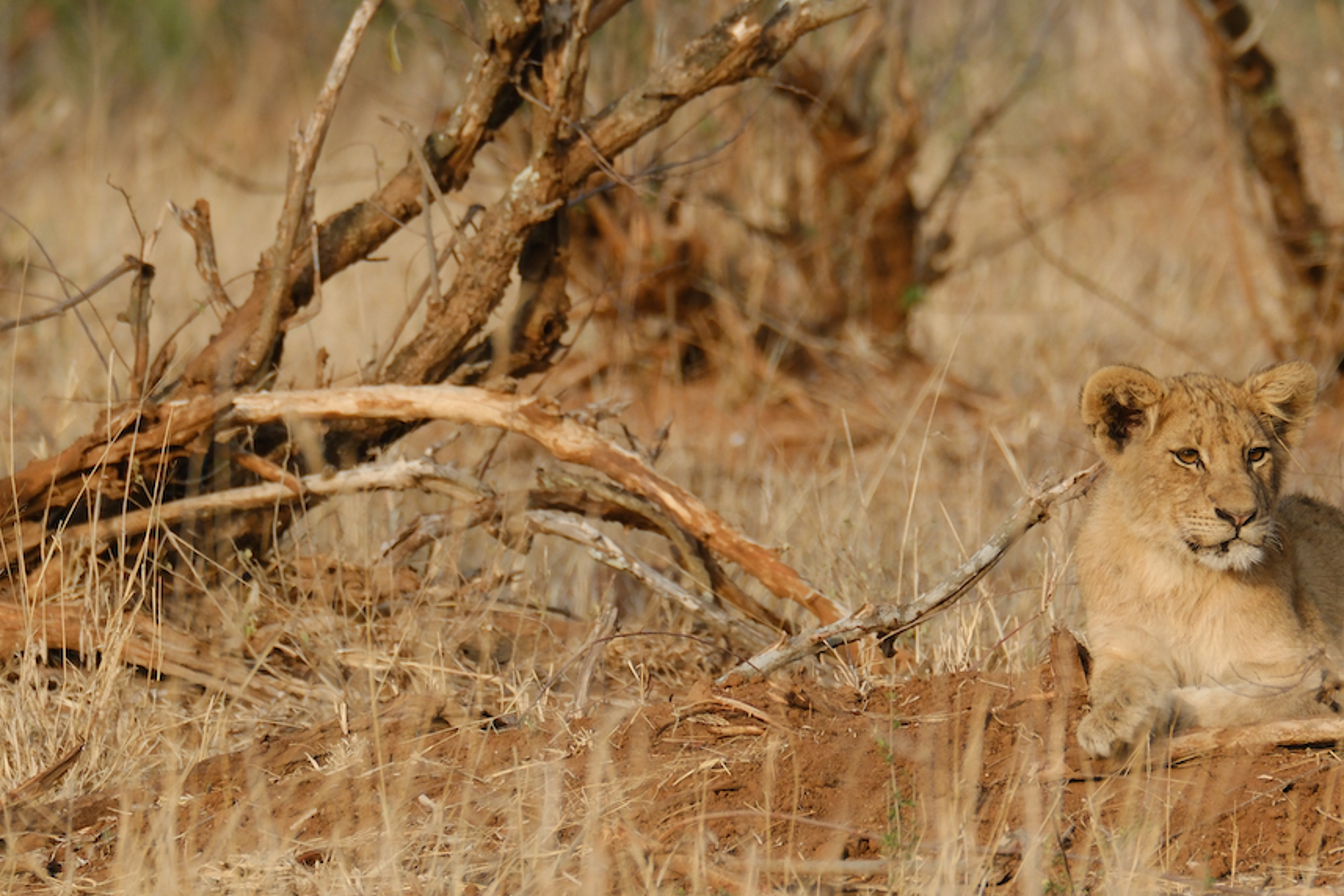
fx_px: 39190
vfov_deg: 1.3
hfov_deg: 2.0
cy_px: 455
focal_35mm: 1050
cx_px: 910
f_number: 6.4
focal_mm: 400
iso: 500
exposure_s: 1/800
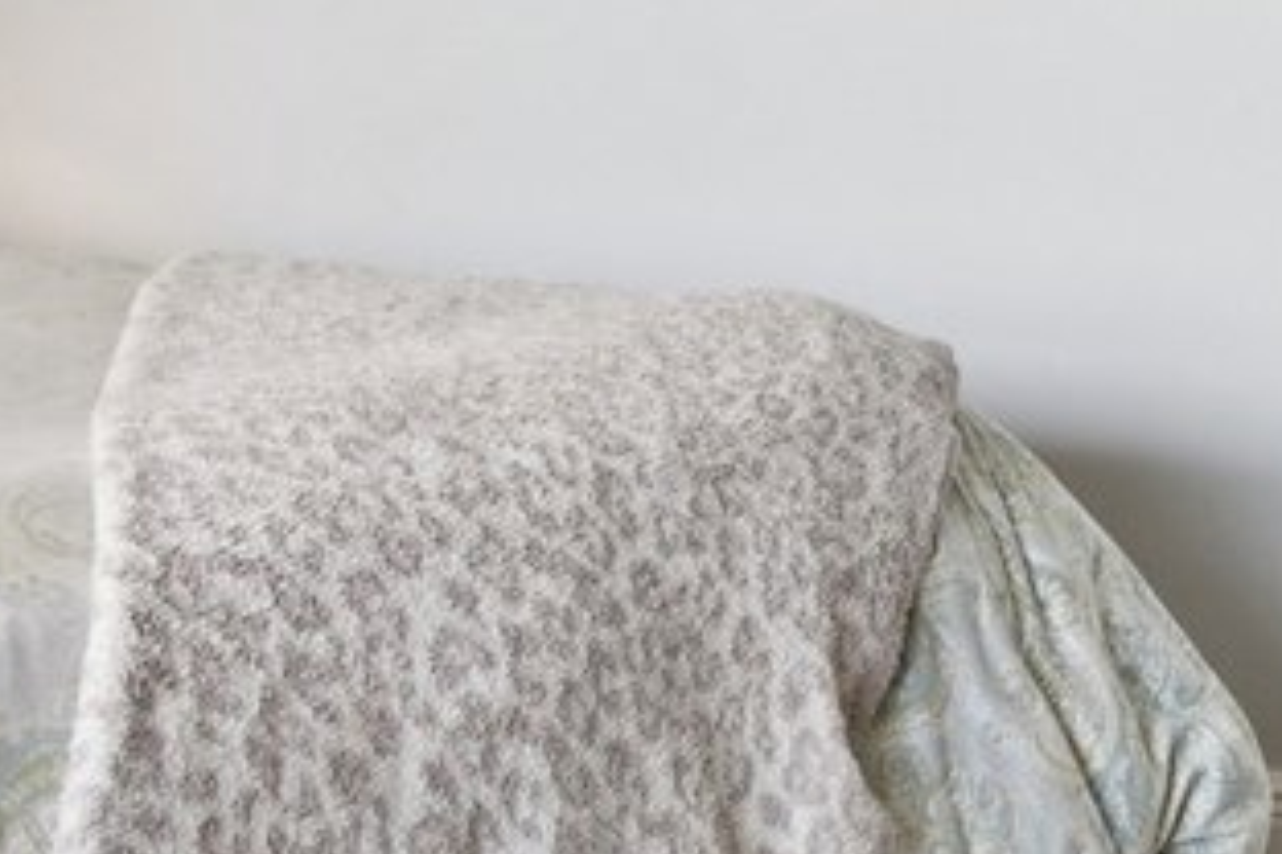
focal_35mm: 92
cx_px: 1993
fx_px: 3276
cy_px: -400
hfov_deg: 19.1
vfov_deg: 14.0
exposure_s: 1/30
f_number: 8
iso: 400
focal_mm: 14
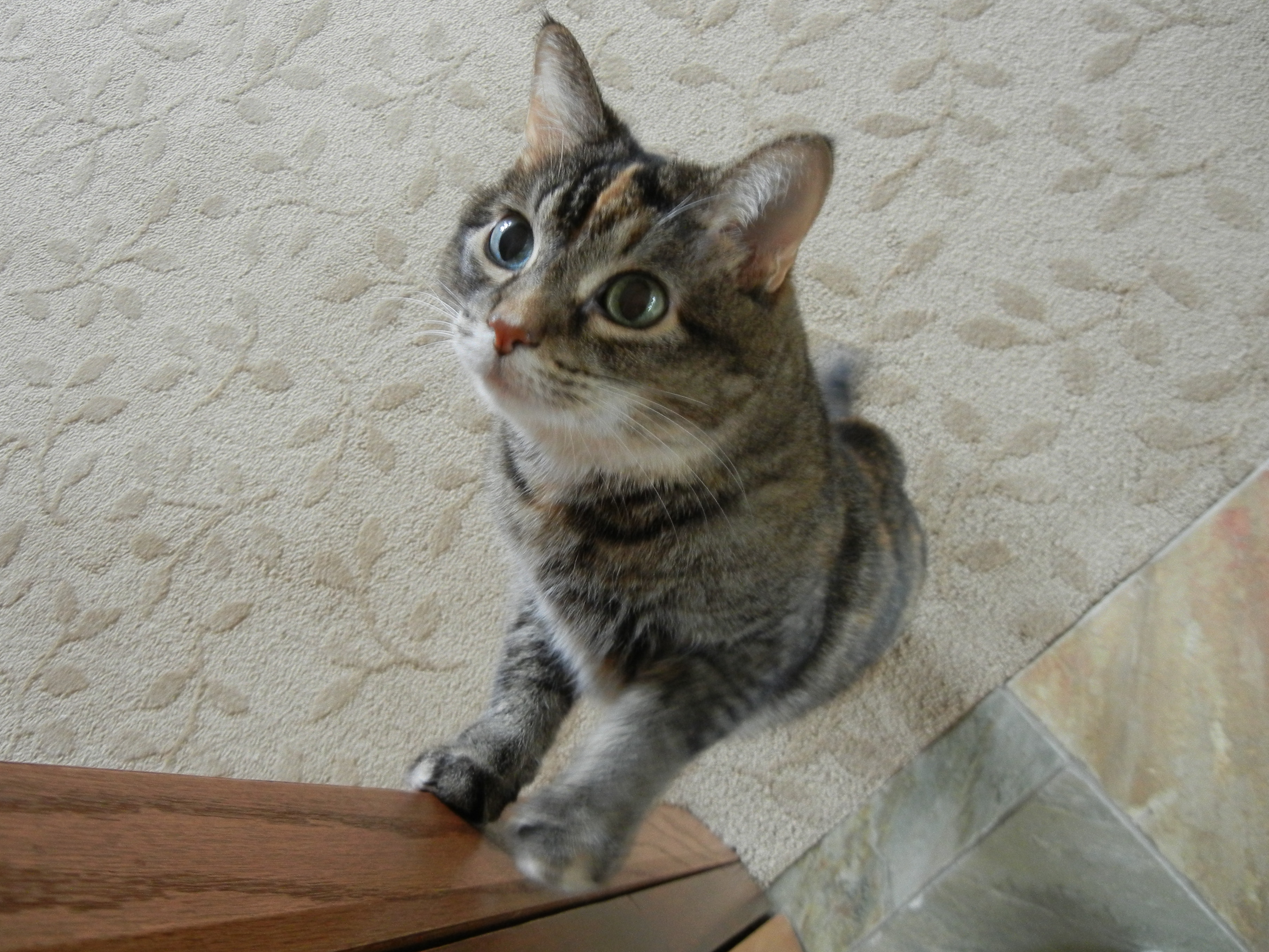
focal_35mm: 33
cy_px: 462
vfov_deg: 42.9
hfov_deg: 55.3
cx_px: 604
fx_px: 1210
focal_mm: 5.4
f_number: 3.5
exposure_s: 1/7.5
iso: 400
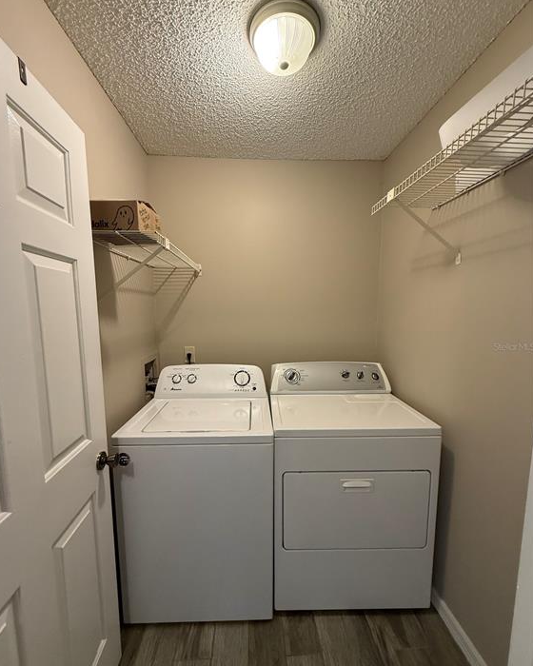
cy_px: 346
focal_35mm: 15
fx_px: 296
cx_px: 263
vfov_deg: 96.7
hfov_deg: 84.0
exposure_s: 1/60
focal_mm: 2.22
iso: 320
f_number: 2.2
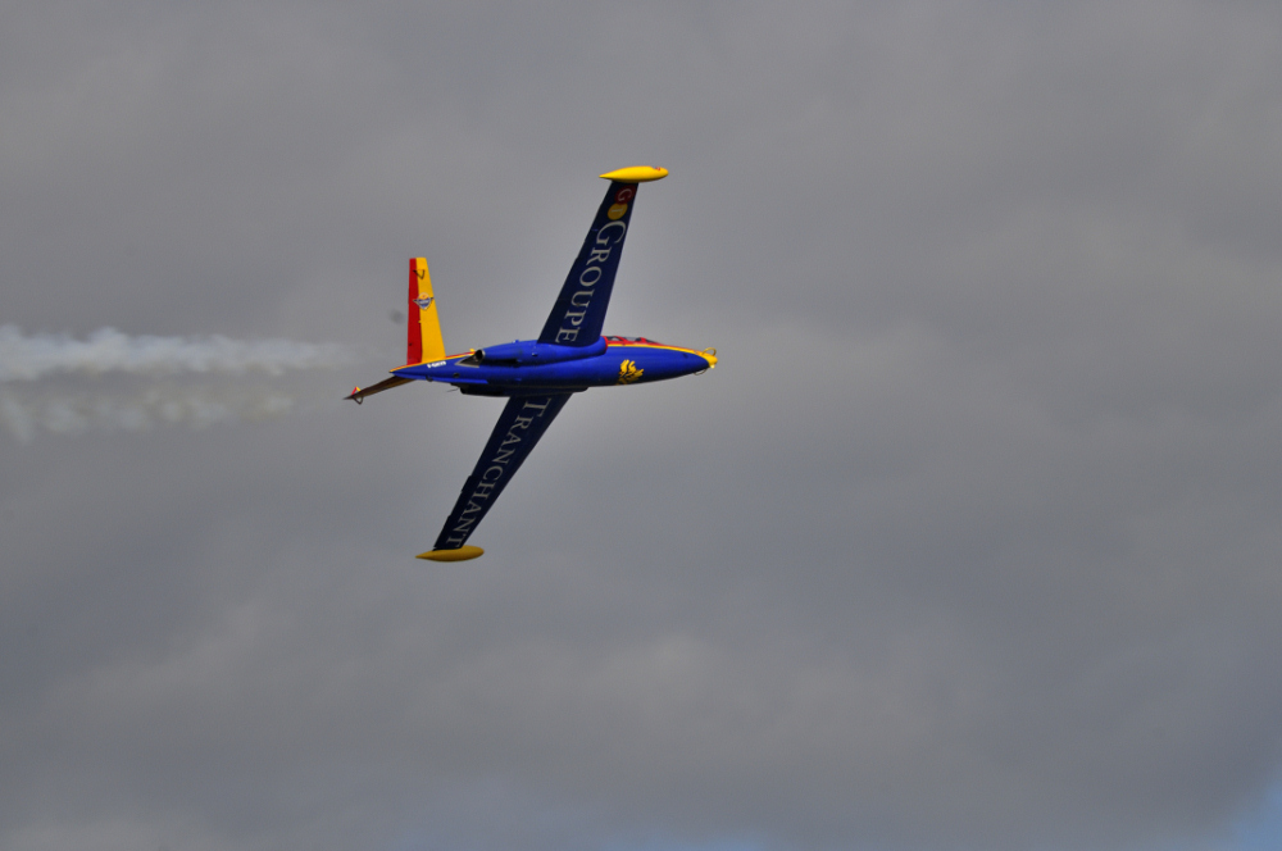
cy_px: 426
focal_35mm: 450
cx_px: 641
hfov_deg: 4.6
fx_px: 16004
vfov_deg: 3.0
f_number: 13
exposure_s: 1/500
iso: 200
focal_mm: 300
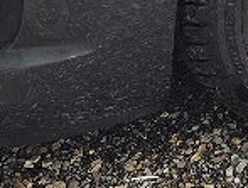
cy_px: -305
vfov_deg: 8.5
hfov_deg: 11.7
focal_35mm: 156
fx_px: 1120
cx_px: 439
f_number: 1.8
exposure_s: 1/204
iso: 25
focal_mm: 5.4
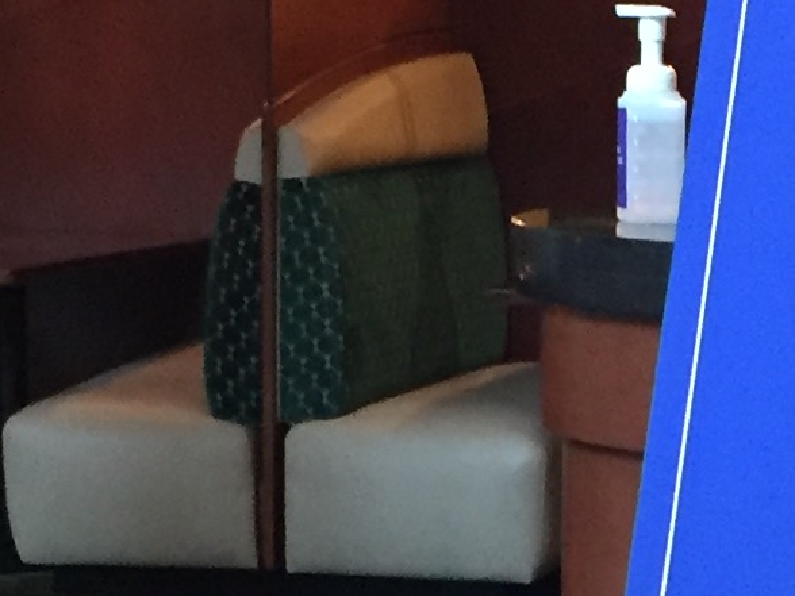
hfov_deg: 12.1
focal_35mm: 161
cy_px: 691
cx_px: 791
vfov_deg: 9.1
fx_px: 3698
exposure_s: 1/24
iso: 250
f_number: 2.2
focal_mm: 4.15
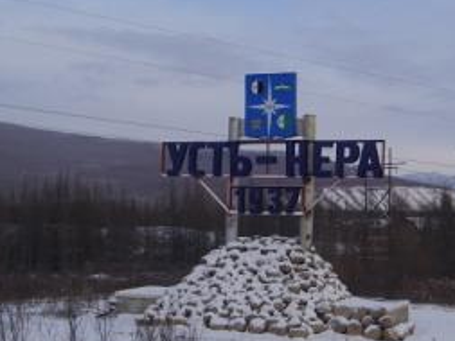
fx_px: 815
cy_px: 174
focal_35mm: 62
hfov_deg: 31.1
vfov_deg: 23.7
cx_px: 273
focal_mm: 5.8
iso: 50
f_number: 2.8
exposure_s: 1/750
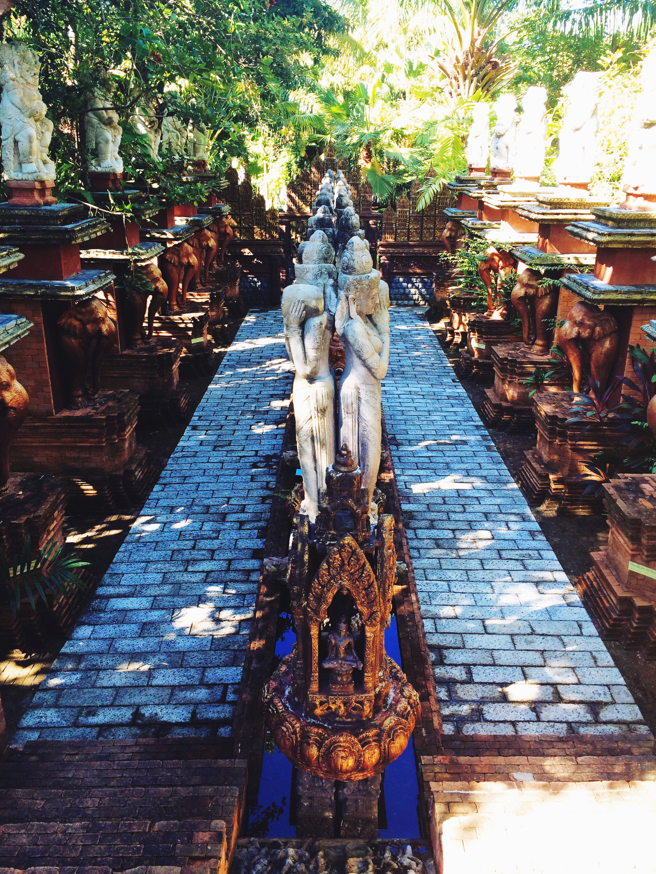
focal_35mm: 31
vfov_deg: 58.3
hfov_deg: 45.4
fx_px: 783
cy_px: 425
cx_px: 326
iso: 40
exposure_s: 1/120
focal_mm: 4.12
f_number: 2.2
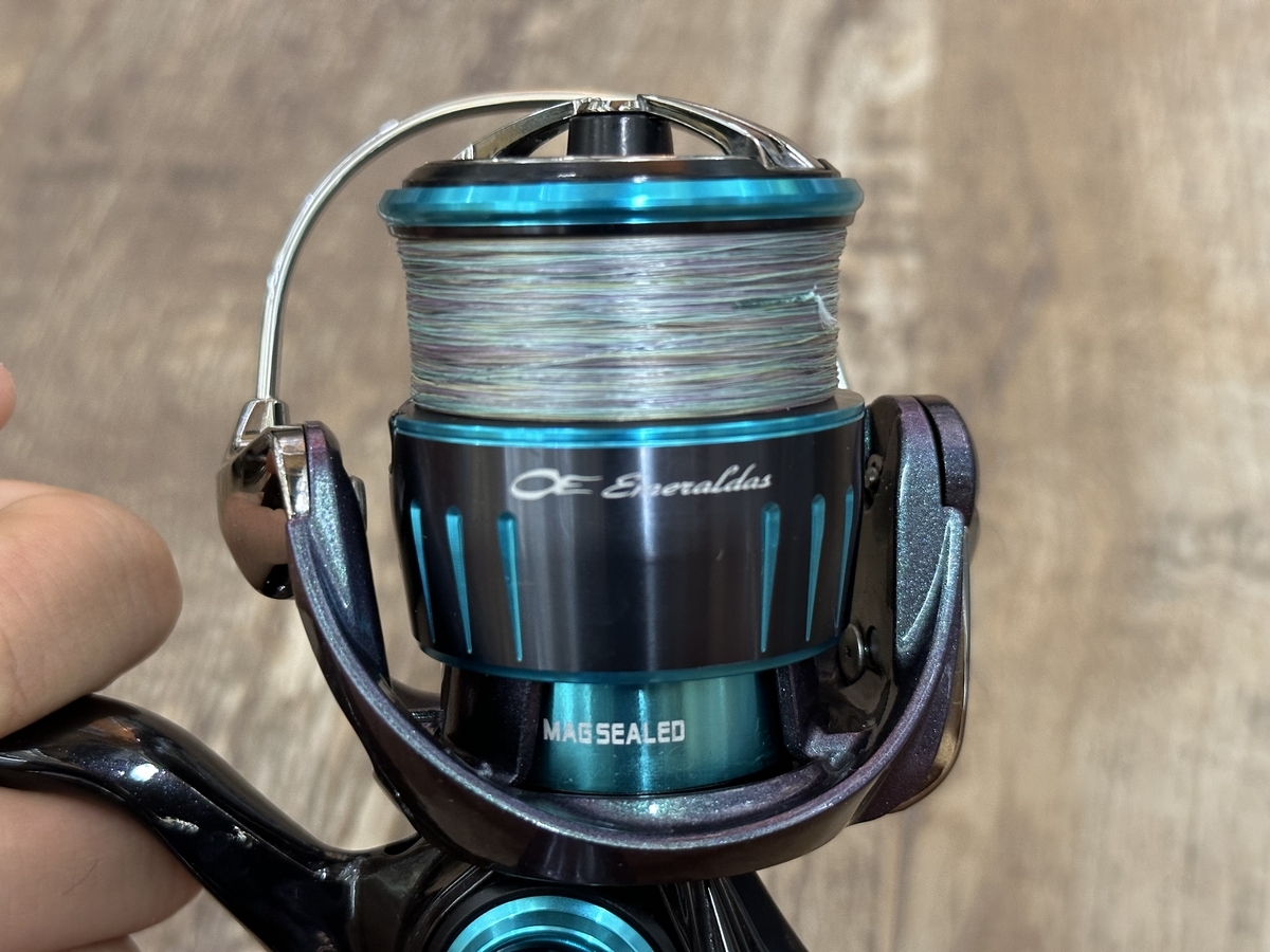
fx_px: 1761
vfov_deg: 30.3
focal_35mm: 48
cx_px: 635
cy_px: 476
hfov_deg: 39.7
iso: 250
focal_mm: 6.86
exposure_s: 1/50
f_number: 1.78
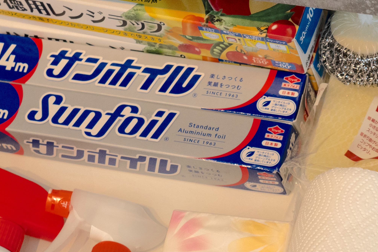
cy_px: 224
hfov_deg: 15.3
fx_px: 1386
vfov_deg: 10.3
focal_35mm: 132
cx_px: 354
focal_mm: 44
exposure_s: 1/160
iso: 1600
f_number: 6.3
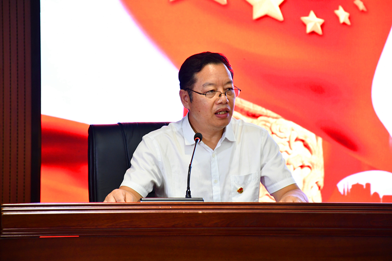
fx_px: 2286
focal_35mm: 210
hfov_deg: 9.8
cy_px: 130
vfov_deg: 6.5
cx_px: 196
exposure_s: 1/50
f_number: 5.6
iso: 1250
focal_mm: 140
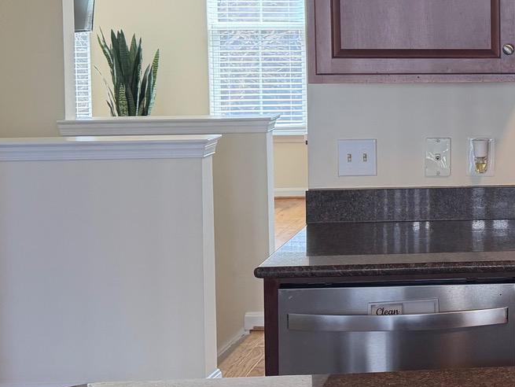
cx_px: 654
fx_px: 1116
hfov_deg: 23.3
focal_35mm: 75
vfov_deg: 19.5
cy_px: 88
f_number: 1.78
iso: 125
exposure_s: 1/213
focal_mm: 6.76
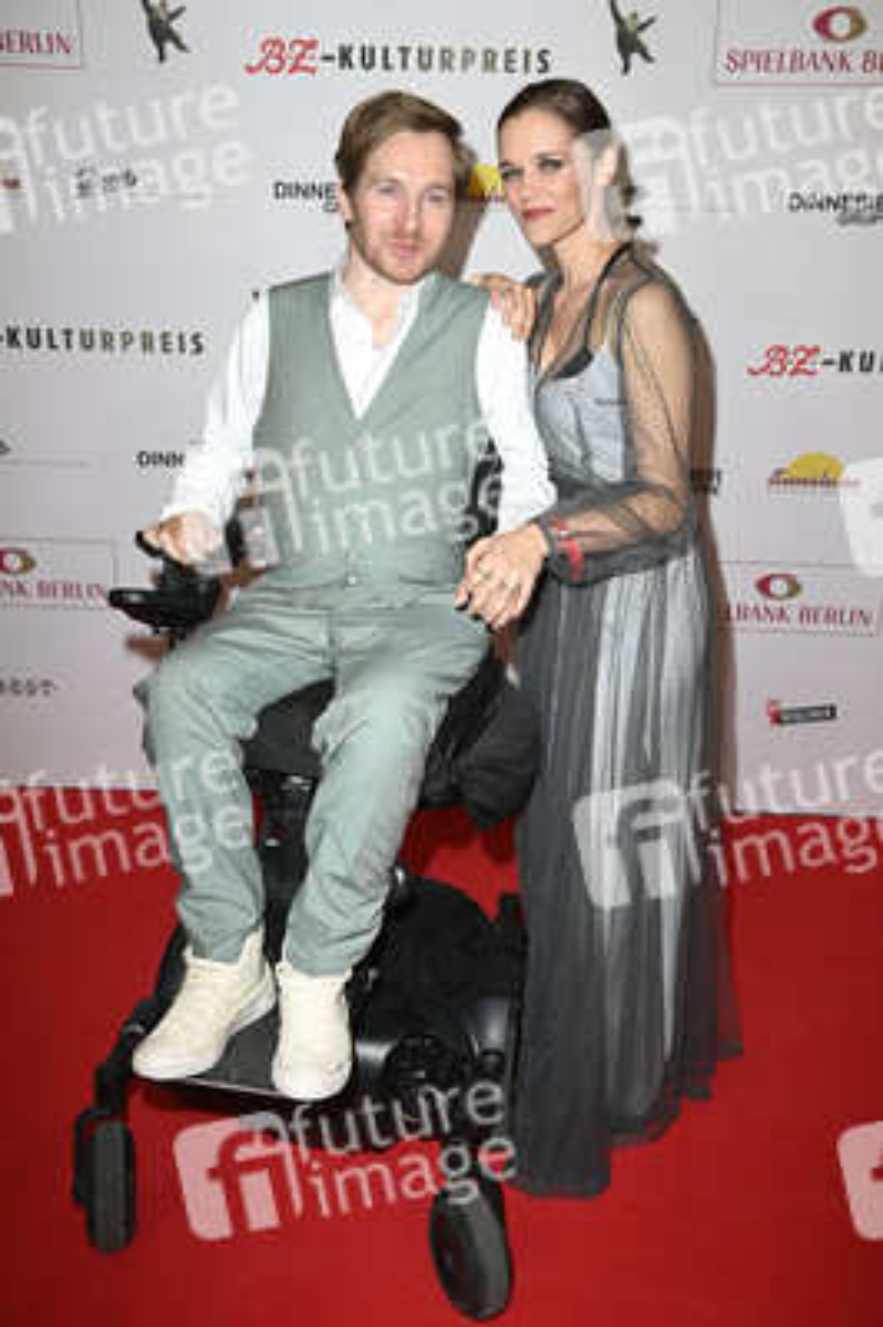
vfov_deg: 54.5
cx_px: 442
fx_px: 1290
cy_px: 664
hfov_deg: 37.8
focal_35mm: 35
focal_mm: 35
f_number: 5.6
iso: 500
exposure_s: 1/250
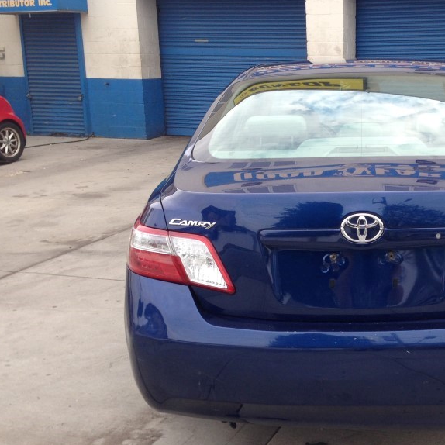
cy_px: 256
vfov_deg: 32.7
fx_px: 756
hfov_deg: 31.8
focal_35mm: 52
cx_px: 365
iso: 50
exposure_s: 1/205
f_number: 2.4
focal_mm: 4.12
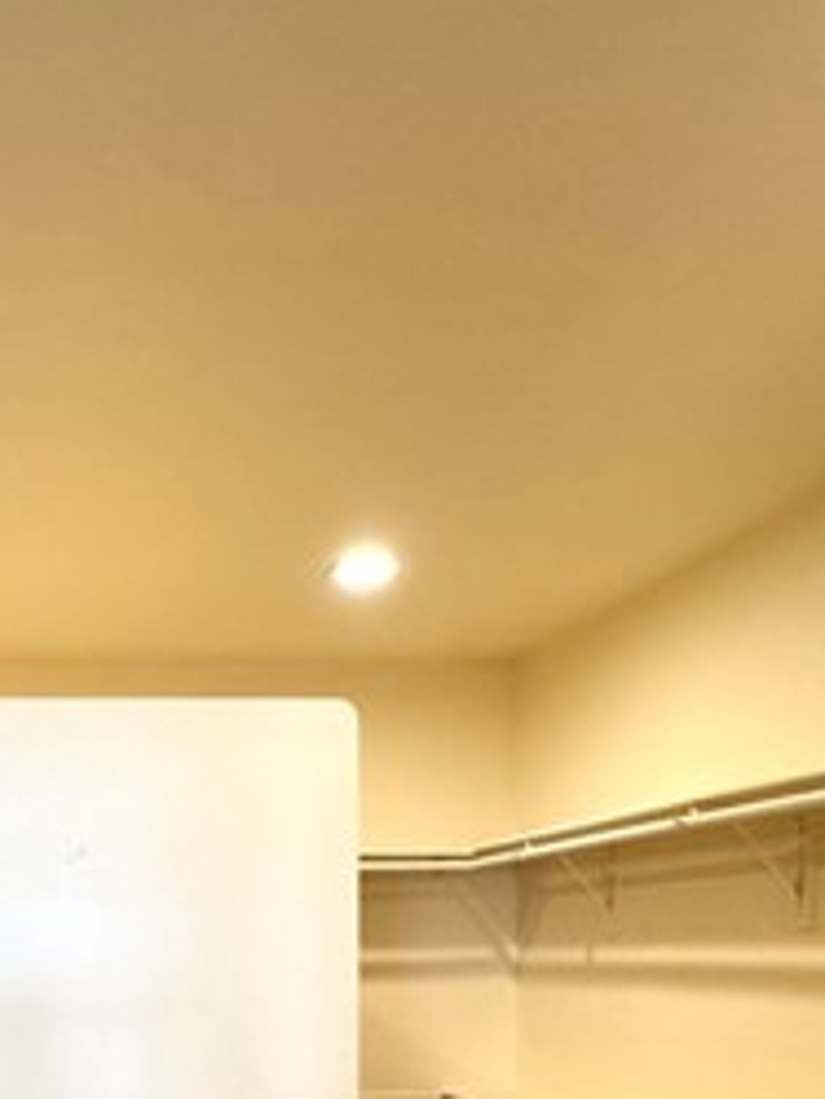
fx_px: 1143
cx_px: 57
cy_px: 1006
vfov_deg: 46.0
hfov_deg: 36.8
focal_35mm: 36
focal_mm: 2.22
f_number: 2.2
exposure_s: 1/120
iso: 250
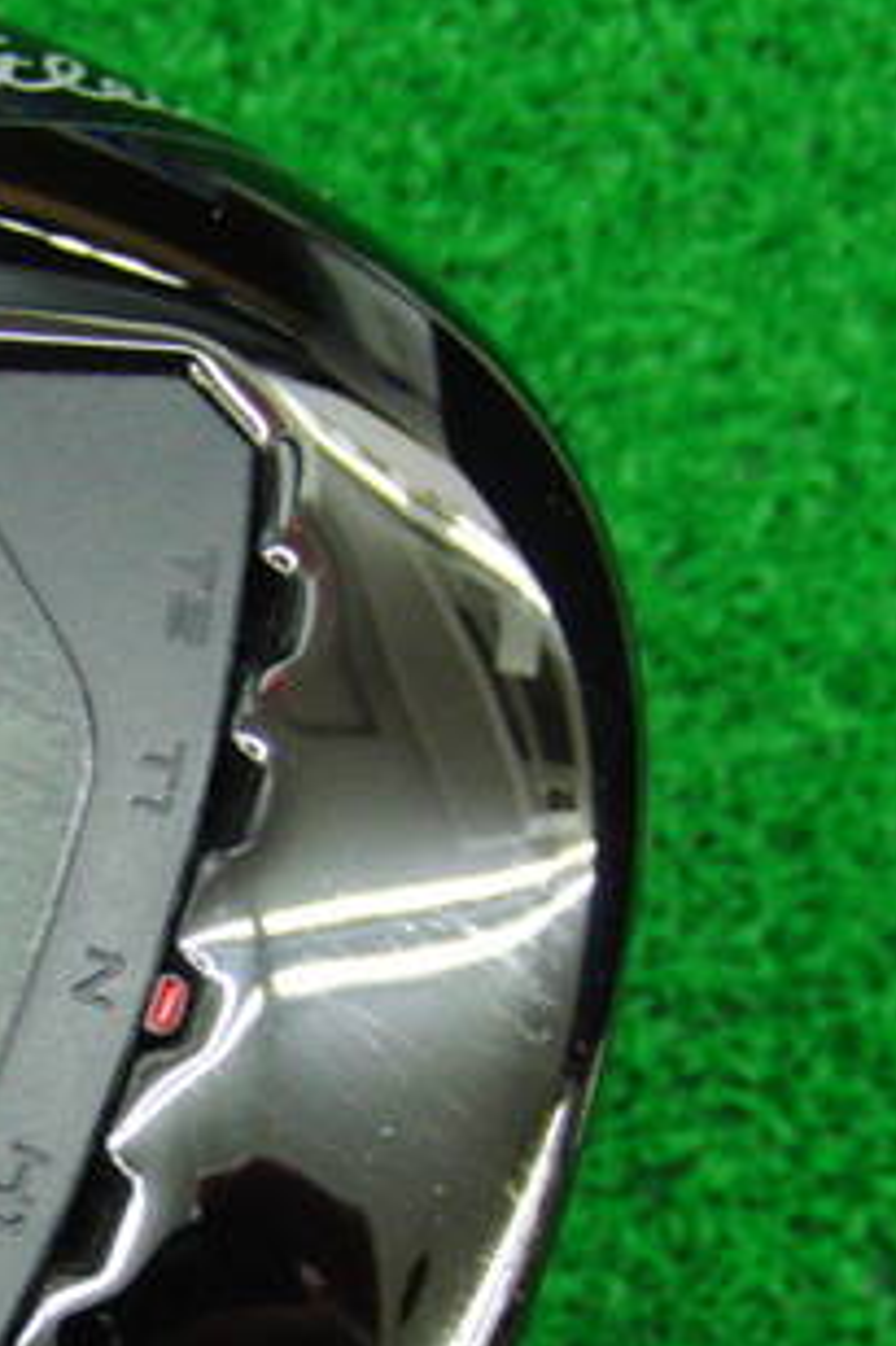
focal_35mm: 80
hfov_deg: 16.3
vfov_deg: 25.1
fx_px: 2990
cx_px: -188
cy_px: 970
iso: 400
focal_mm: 6.42
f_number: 3.6
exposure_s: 1/30
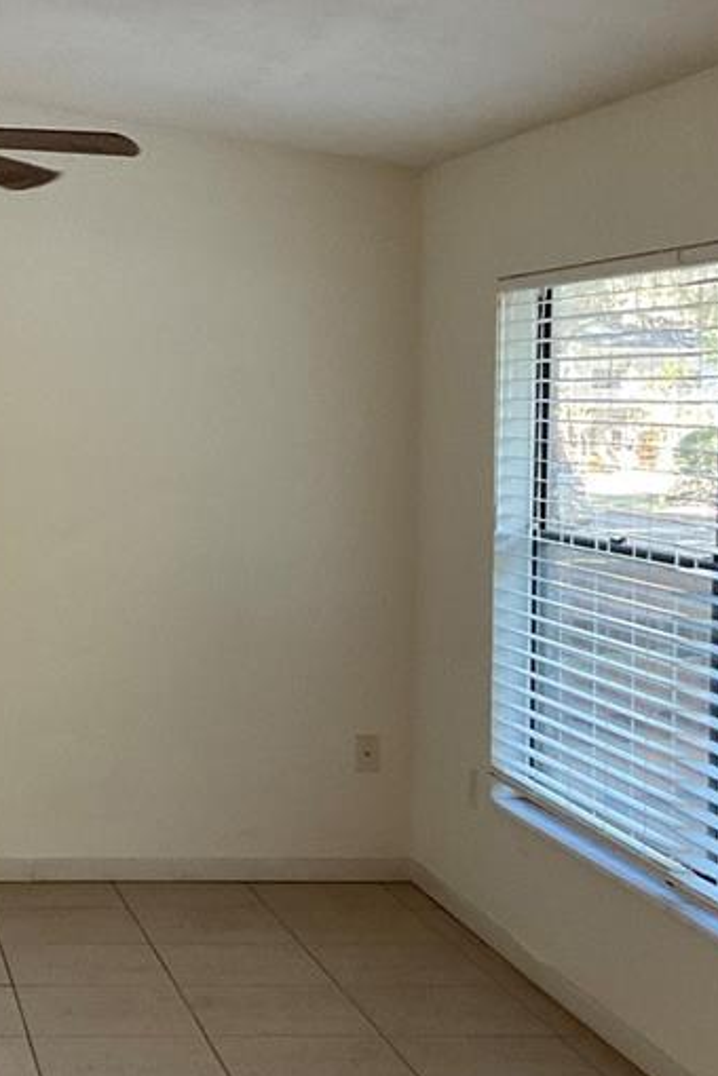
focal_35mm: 71
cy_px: 506
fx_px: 2124
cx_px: -93
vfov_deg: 28.4
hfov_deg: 18.4
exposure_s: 1/60
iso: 125
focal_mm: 3
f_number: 1.8
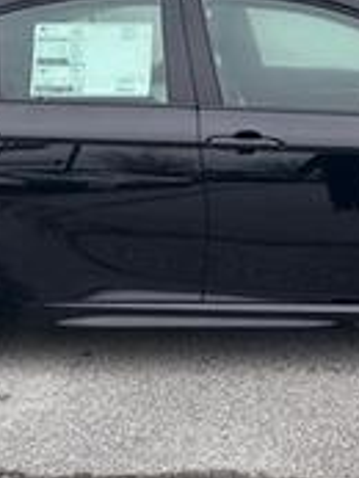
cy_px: 149
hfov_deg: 20.8
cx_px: 276
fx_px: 967
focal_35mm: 70
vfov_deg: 27.5
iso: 80
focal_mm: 6.86
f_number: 1.78
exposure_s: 1/1144
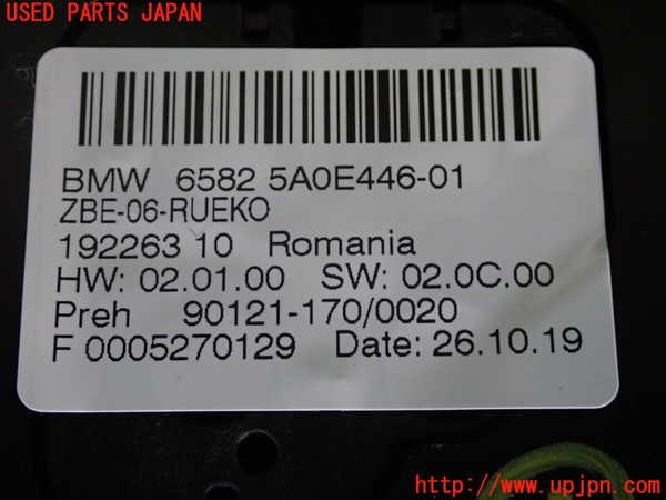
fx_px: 1116
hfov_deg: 33.2
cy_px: 250
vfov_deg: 25.2
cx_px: 333
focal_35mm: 58
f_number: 3.5
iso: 400
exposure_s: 1/60
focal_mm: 10.35
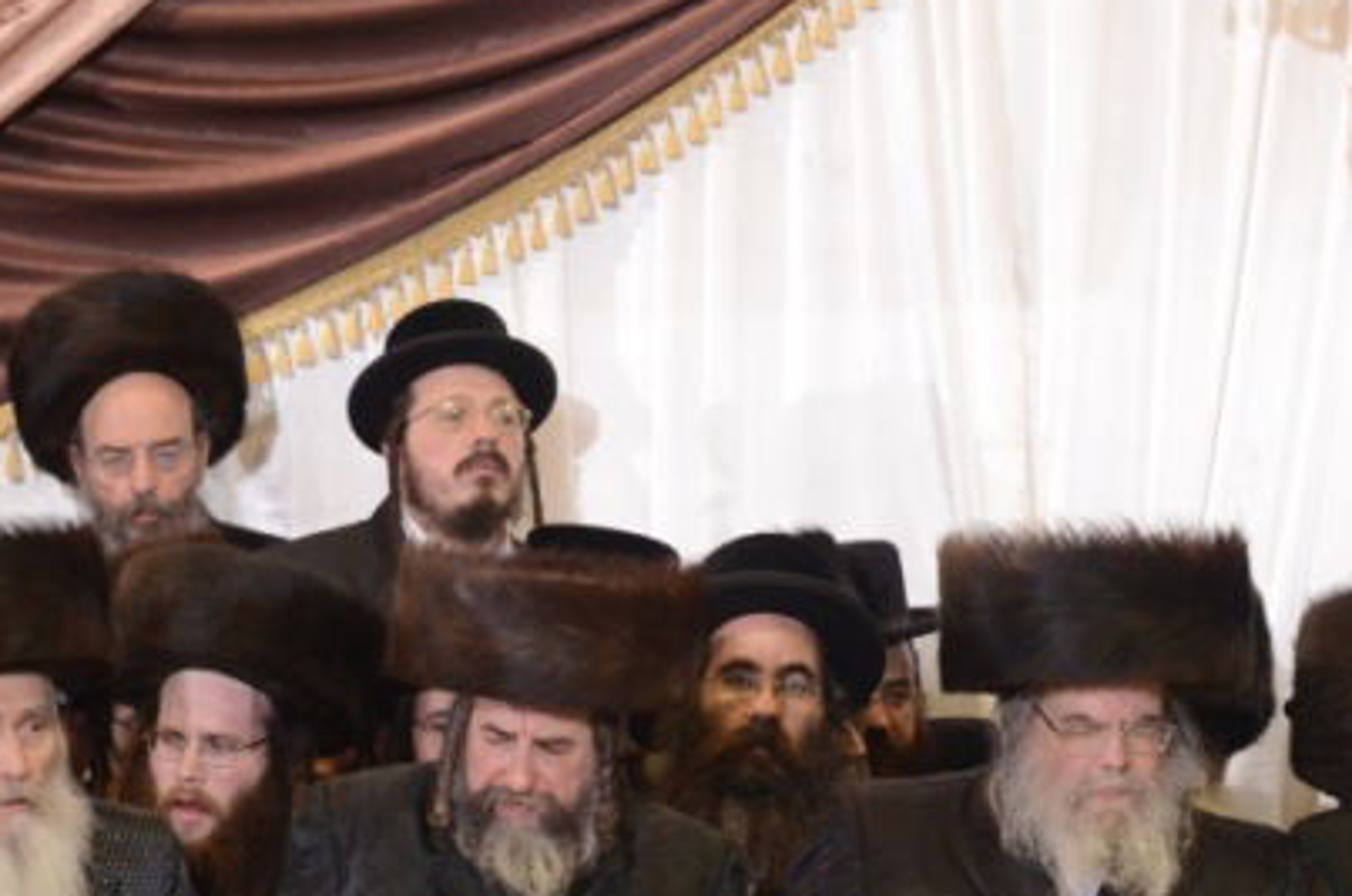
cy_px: 930
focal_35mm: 267
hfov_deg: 7.7
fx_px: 10007
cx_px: 1580
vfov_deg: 5.1
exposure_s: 1/100
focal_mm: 70
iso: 1250
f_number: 5.6
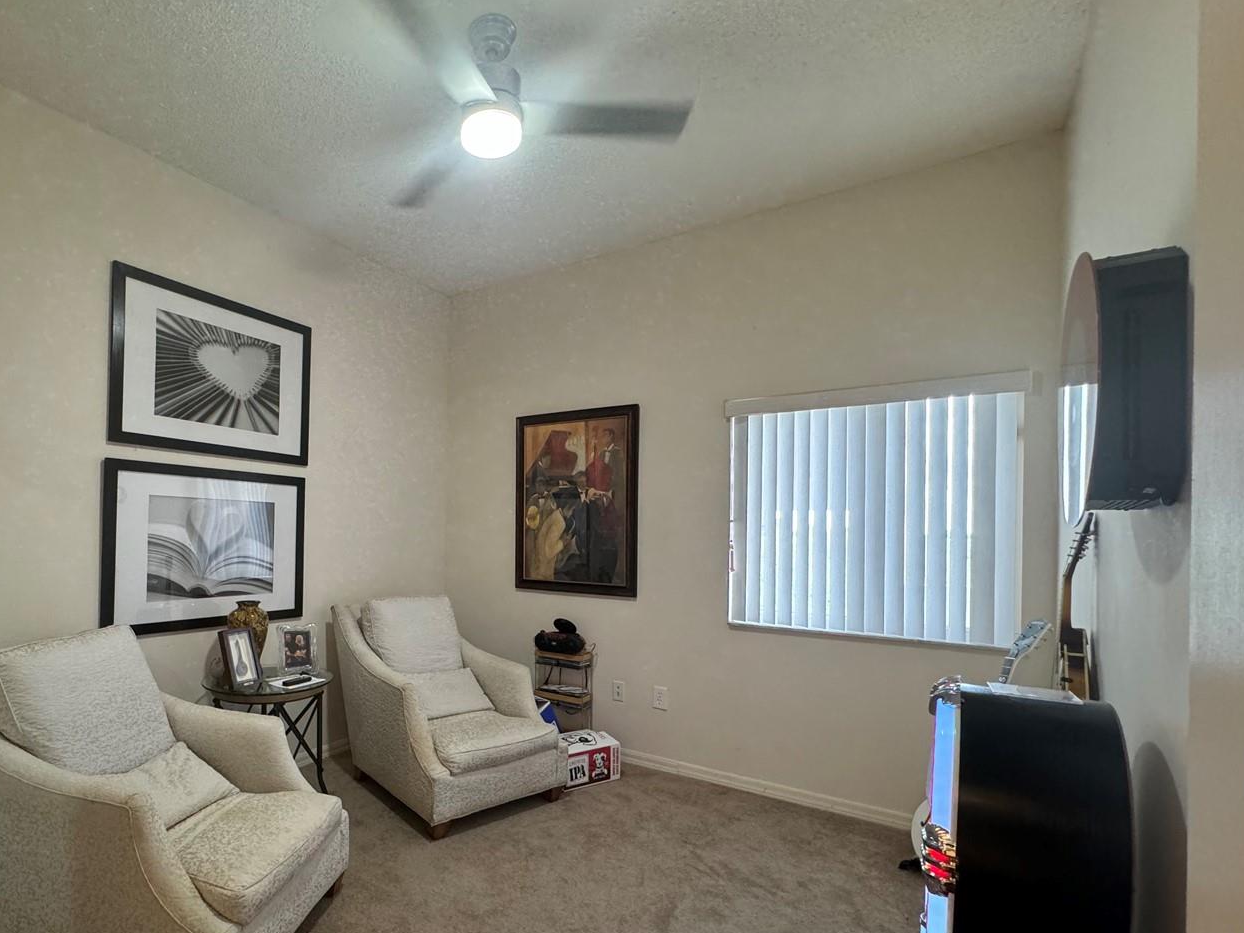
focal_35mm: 18
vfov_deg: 71.2
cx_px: 455
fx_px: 647
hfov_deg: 85.8
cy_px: 532
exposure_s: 1/60
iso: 320
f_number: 2.2
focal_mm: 2.22
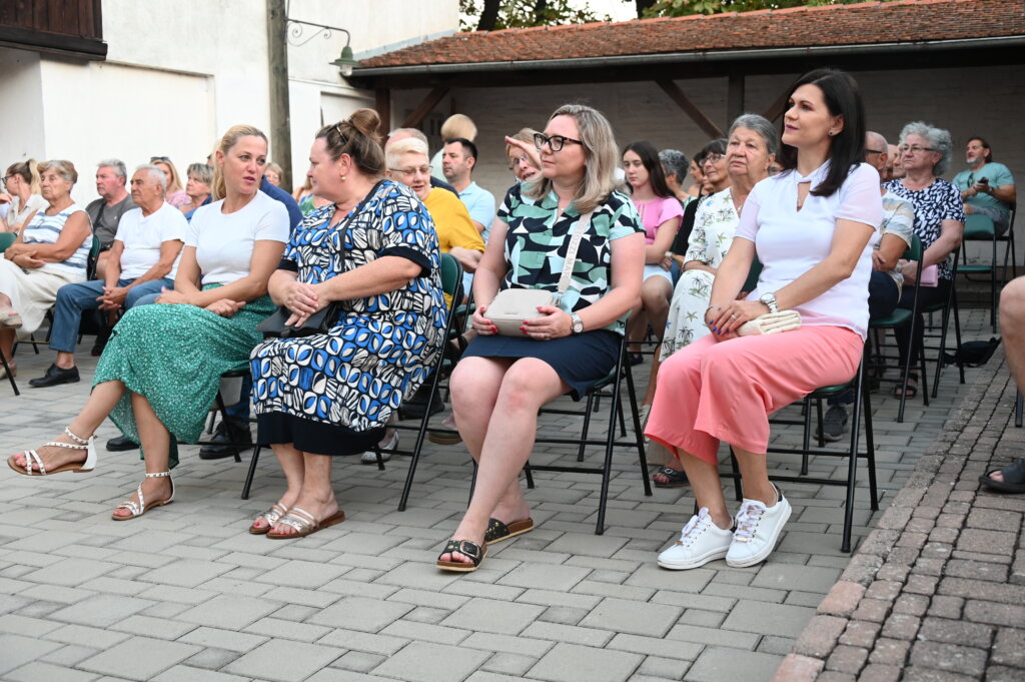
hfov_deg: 48.5
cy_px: 341
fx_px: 1138
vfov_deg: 33.3
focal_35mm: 40
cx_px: 512
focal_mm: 40
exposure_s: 1/40
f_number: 5
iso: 800
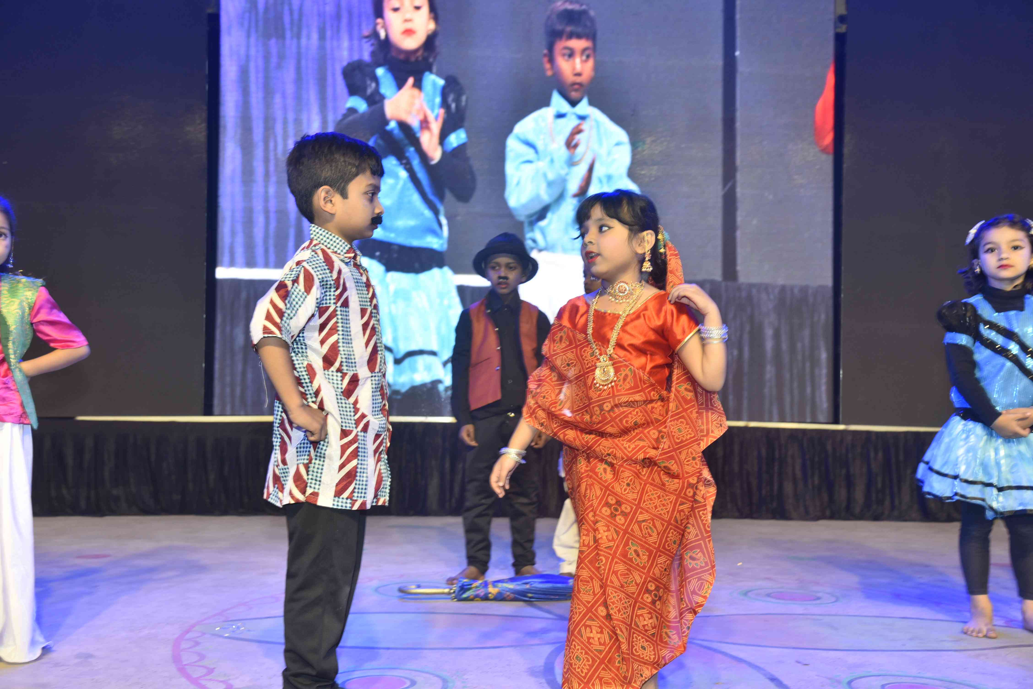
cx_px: 516
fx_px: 1090
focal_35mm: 38
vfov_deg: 35.1
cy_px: 344
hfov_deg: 50.7
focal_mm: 38
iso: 320
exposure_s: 1/125
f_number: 5
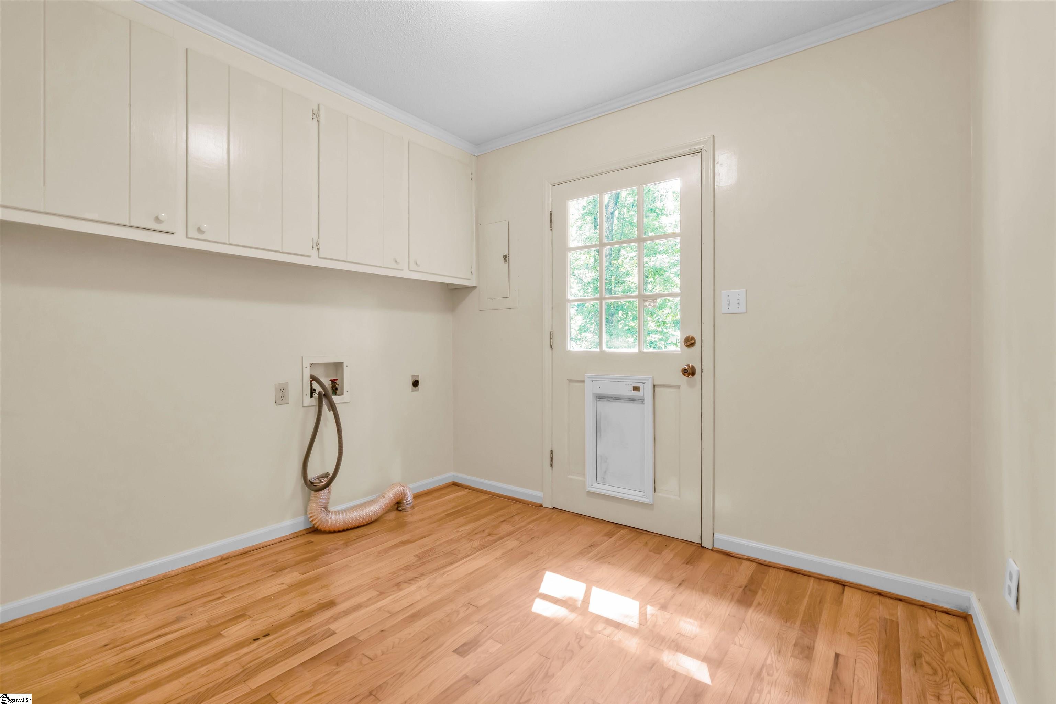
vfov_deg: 73.8
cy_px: 352
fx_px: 469
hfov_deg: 96.7
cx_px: 528
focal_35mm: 16
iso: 320
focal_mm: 16
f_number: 9
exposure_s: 1/8
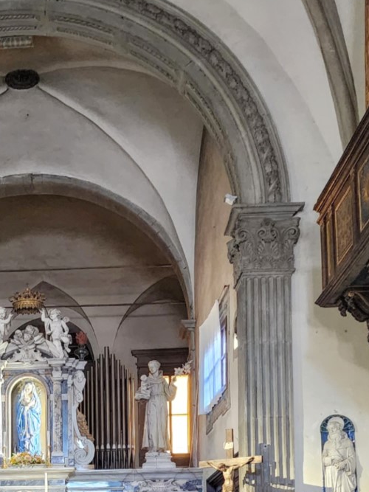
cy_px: 491
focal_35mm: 69
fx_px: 981
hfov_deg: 20.6
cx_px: 4
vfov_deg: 26.7
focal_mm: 6.4
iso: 1000
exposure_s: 1/100
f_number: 1.8
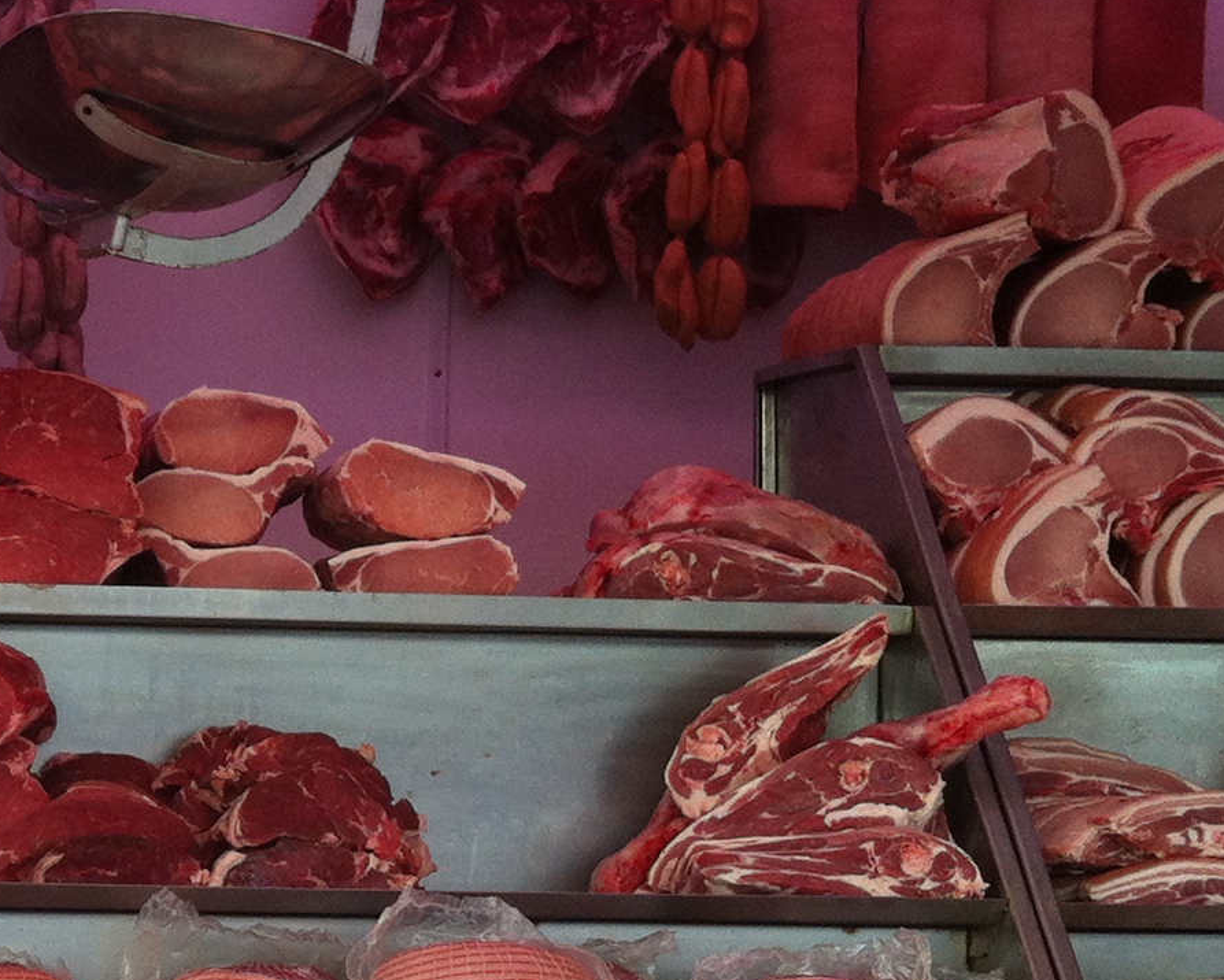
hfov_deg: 18.1
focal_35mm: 99
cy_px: 672
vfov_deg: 15.5
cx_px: -350
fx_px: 3588
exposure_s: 1/117
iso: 80
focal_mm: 3.85
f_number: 2.8
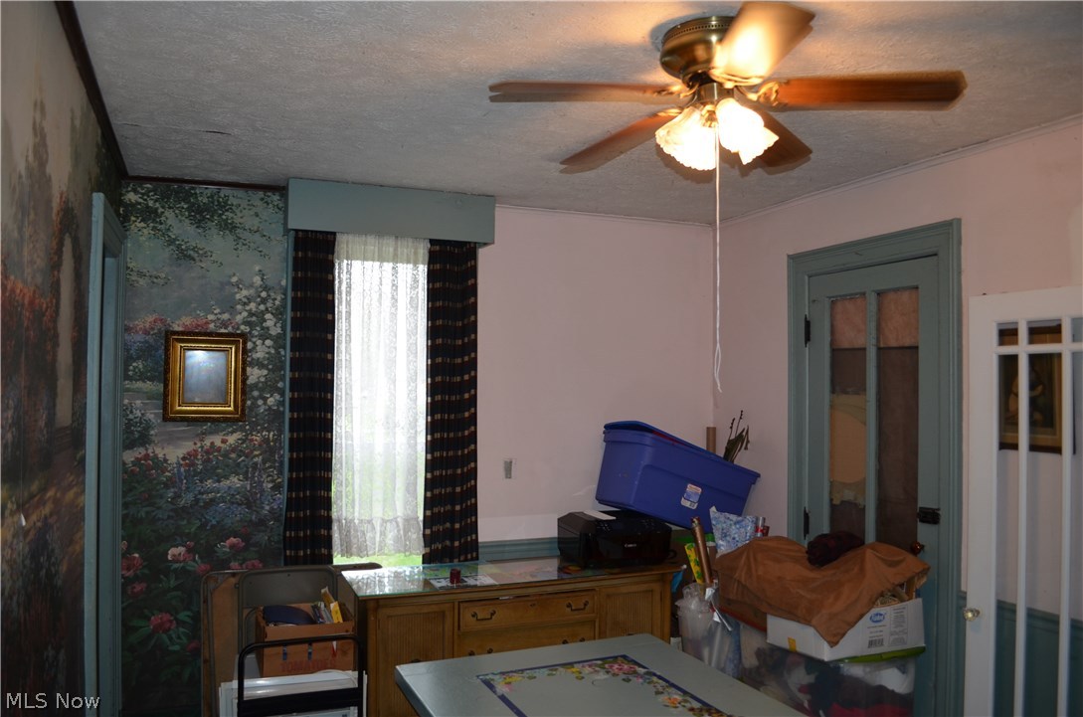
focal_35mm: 27
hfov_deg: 67.5
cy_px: 358
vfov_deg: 47.7
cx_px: 542
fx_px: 810
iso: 400
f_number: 3.5
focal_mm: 18
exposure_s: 1/60
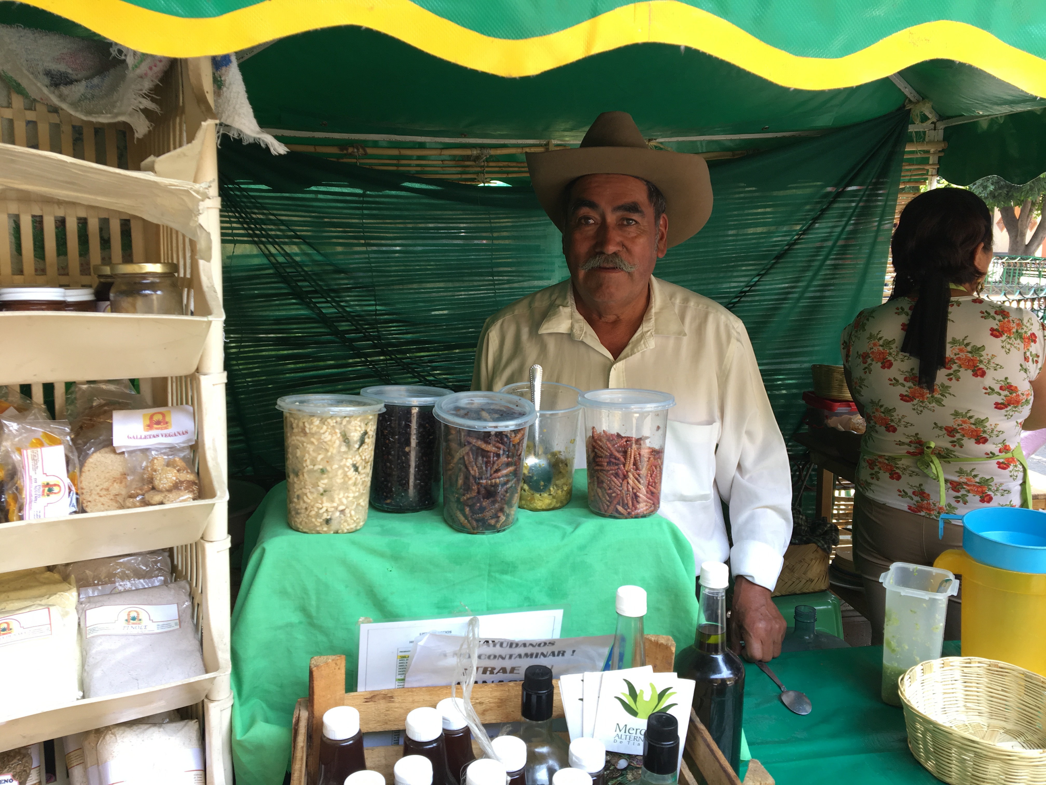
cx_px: 523
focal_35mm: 29
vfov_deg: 48.2
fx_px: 876
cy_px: 392
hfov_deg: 61.7
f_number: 2.2
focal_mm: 4.15
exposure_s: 1/60
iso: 25
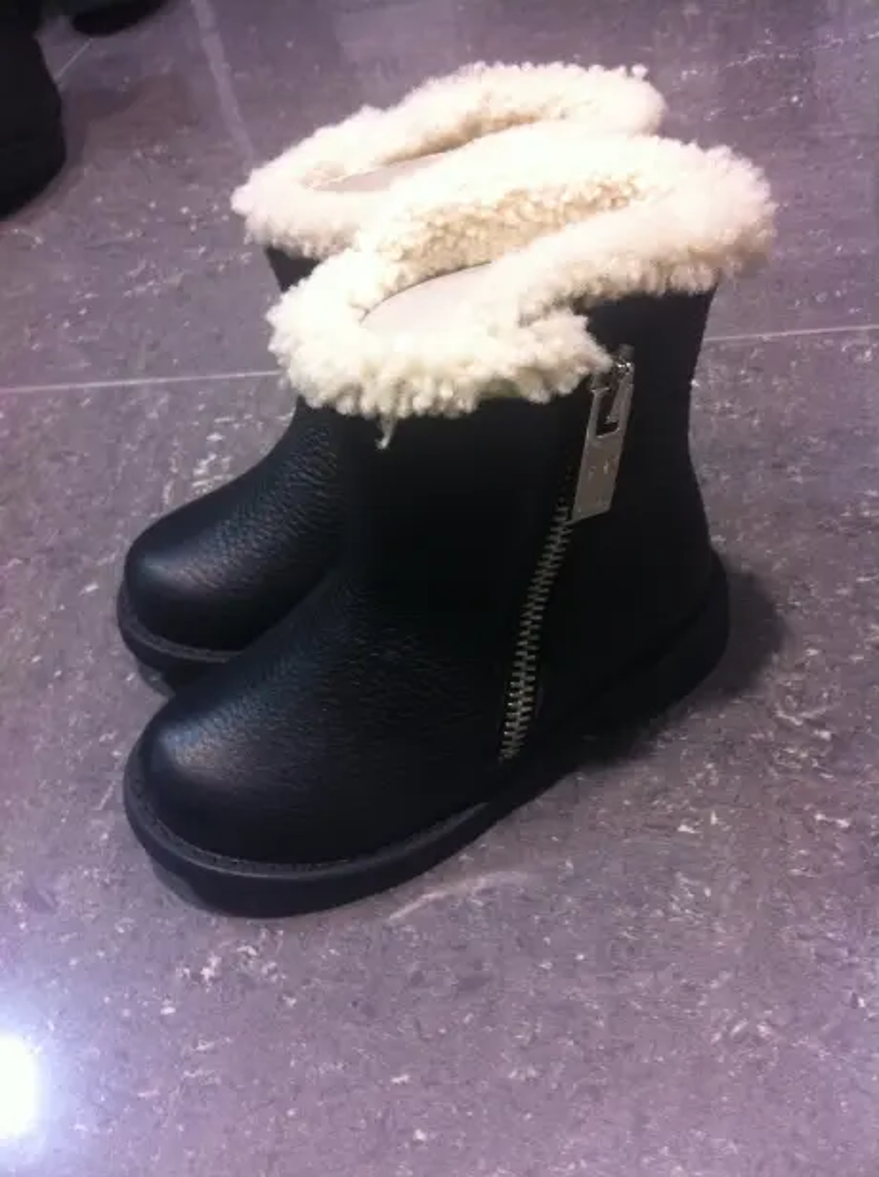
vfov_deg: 52.7
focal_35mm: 35
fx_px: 1188
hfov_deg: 40.6
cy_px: 588
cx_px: 440
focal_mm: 3.85
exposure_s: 1/20
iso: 80
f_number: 2.8
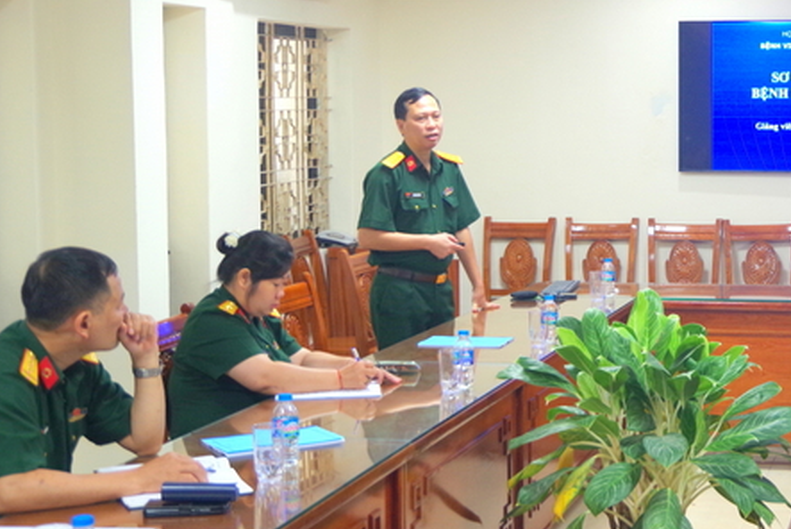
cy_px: 211
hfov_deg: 29.8
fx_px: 1429
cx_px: 687
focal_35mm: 65
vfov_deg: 20.9
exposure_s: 1/50
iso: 400
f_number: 4
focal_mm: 24
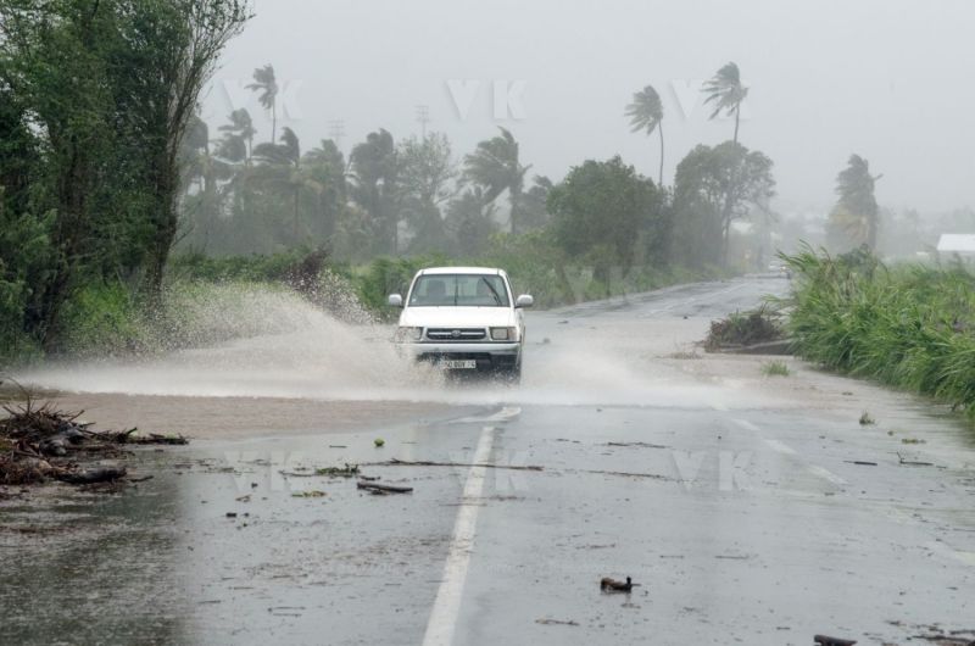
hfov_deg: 13.4
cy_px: 323
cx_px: 488
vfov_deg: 8.9
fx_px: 4135
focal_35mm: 153
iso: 1000
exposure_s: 1/500
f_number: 11
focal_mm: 102
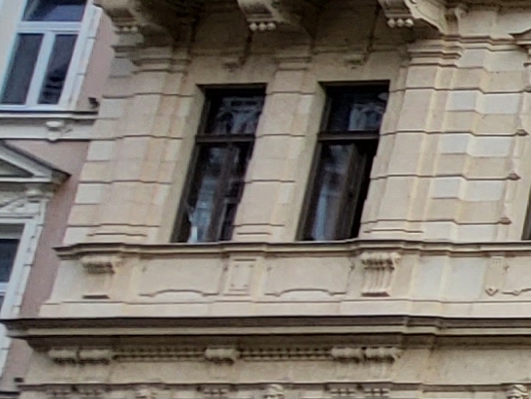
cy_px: 225
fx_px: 1458
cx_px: 1401
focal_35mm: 95
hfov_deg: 13.0
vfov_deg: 15.6
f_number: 2.2
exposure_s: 1/417
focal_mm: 1.74
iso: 32
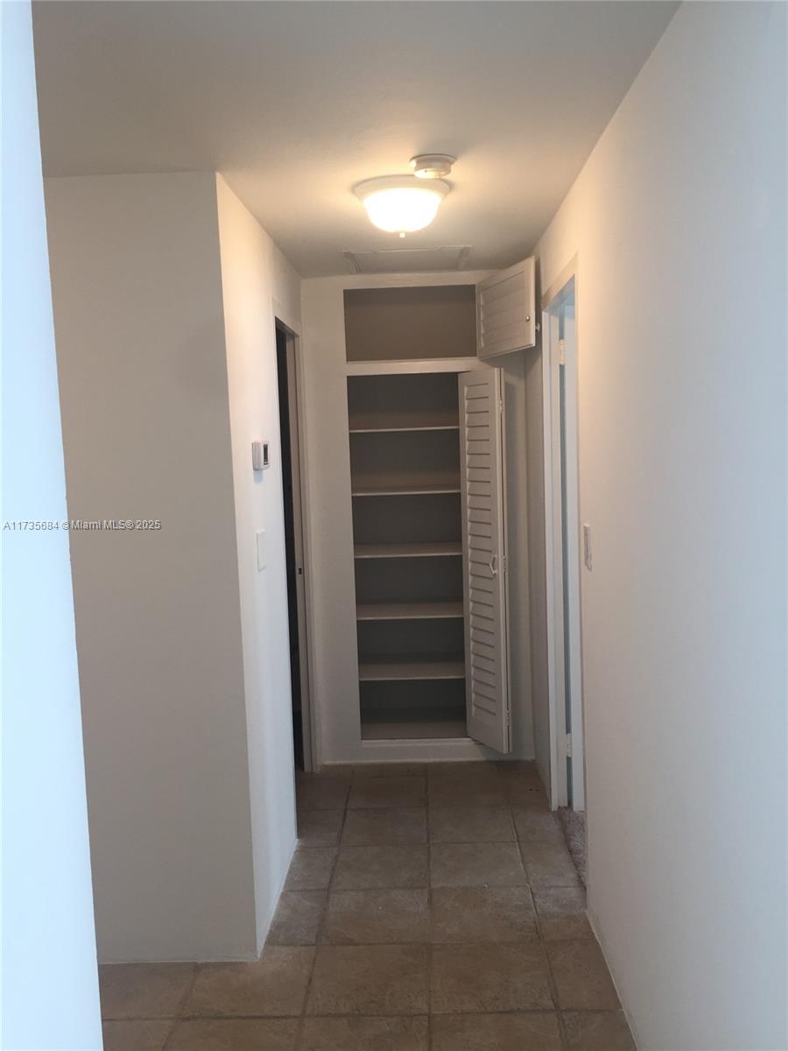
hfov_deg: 48.2
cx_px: 394
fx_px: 880
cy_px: 526
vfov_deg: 61.7
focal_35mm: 29
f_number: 2.2
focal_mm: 4.15
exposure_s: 1/60
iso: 40
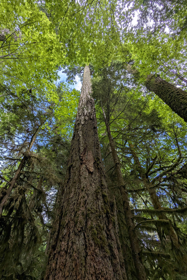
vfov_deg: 93.3
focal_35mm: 17
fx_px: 132
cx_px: 80
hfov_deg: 70.1
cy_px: 139
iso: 44
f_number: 2.2
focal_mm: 2.35
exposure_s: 1/314
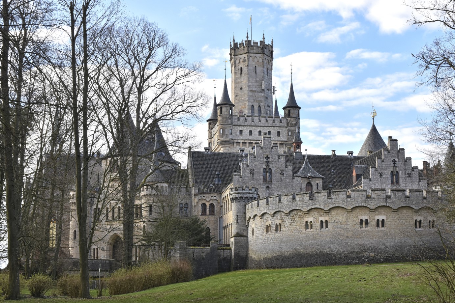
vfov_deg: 24.8
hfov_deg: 36.5
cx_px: 240
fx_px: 690
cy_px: 177
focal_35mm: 55
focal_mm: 31
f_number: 8
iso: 200
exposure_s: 1/250
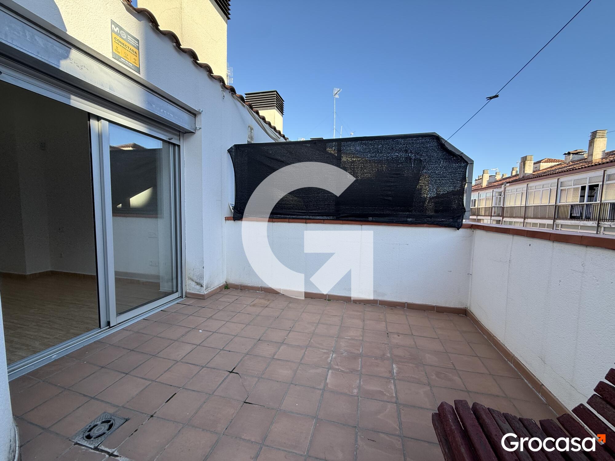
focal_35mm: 14
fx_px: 249
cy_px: 230
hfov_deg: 102.1
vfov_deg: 85.7
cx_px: 308
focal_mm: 2.22
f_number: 2.2
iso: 64
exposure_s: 1/461
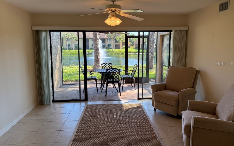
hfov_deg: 70.4
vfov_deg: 47.5
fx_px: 166
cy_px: 63
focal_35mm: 26
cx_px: 118
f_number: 1.78
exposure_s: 1/307
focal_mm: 6.76
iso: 100
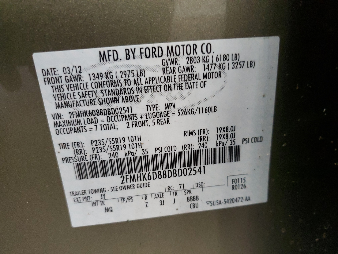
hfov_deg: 67.3
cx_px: 169
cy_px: 127
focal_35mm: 26
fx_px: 254
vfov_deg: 53.1
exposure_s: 1/30
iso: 288
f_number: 1.5
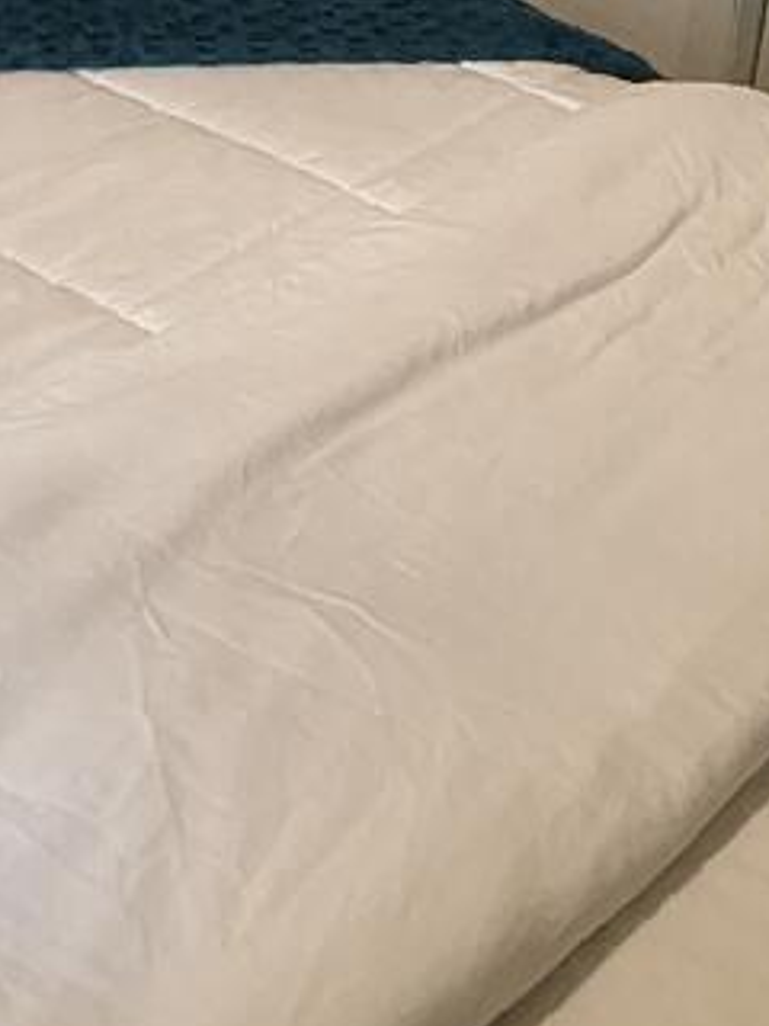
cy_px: -234
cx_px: 343
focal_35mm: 75
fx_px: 2222
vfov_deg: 23.5
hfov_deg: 19.6
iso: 509
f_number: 2.2
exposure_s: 1/50
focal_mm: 2.13
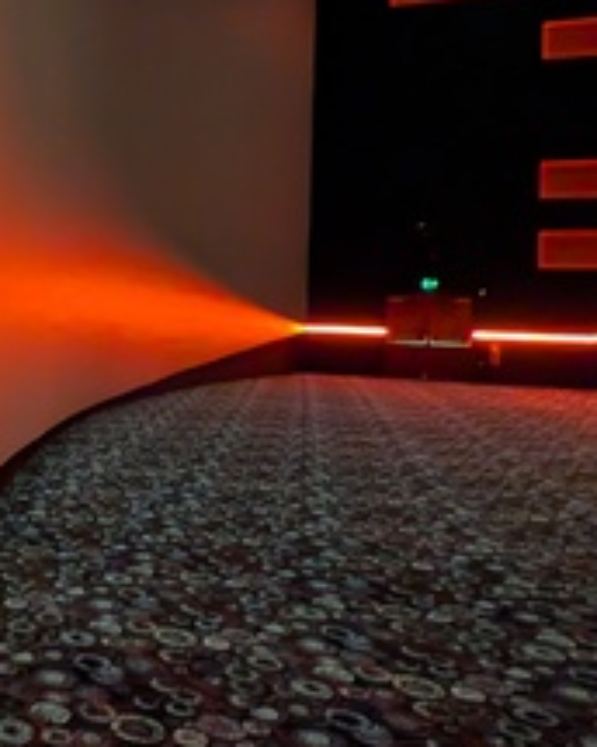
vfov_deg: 51.1
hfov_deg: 34.0
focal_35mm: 35
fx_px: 773
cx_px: -121
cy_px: 292
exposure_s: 1/15
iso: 2016
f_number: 1.95
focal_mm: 2.23
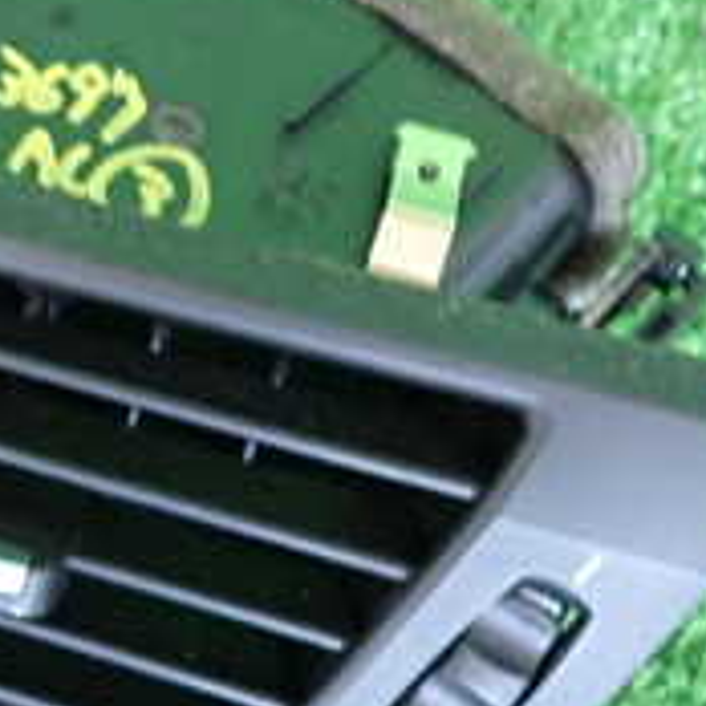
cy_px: 398
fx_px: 1754
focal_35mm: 76
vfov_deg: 22.7
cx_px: 32
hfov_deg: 22.1
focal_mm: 4.5
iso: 500
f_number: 2
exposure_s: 1/30
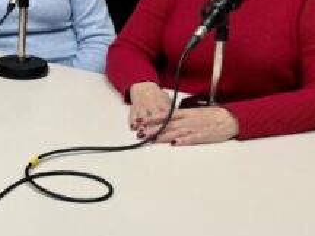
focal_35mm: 89
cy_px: 77
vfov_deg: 16.6
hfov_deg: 19.4
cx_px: -147
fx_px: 810
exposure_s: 1/230
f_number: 1.78
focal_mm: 6.76
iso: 64
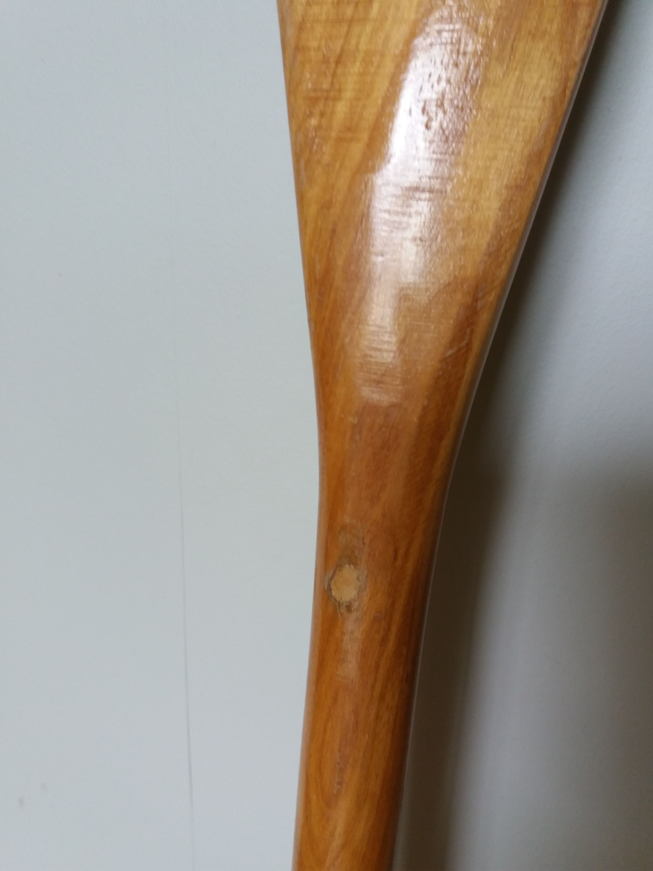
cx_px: 326
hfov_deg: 49.7
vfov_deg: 63.4
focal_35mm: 28
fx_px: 704
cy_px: 436
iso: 80
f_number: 1.9
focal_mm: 3.7
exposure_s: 1/33
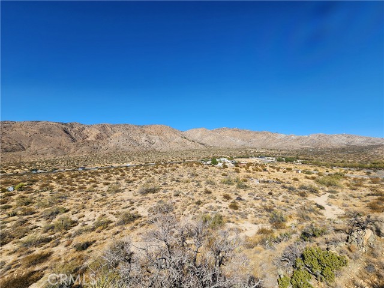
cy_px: 144
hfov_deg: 106.2
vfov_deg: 89.9
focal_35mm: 13
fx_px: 144
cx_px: 192
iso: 50
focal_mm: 2.2
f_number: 2.2
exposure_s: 1/1957
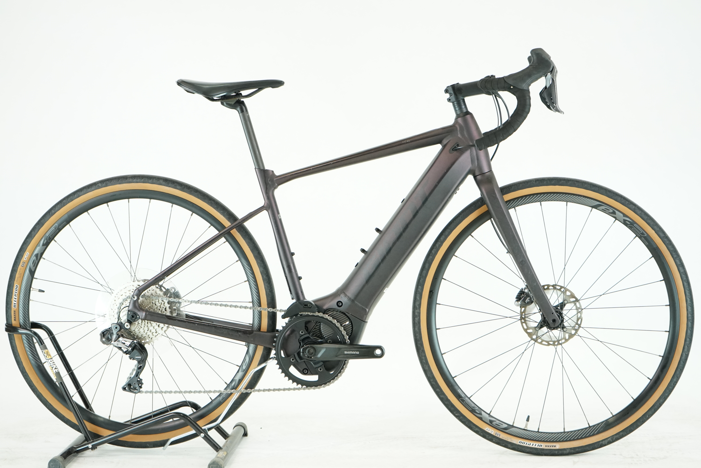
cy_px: 234
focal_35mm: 68
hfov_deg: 29.7
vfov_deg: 20.0
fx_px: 1324
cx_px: 350
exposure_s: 1/200
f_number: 5.6
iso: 2500
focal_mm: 68
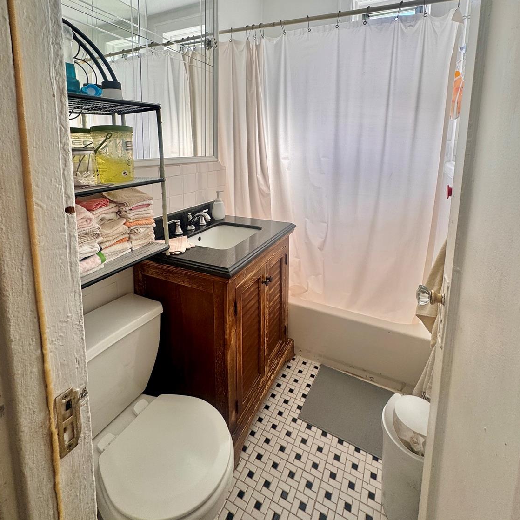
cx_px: 265
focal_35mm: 17
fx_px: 289
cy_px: 183
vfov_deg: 81.7
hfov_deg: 84.0
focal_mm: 2.22
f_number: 2.2
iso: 40
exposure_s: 1/99
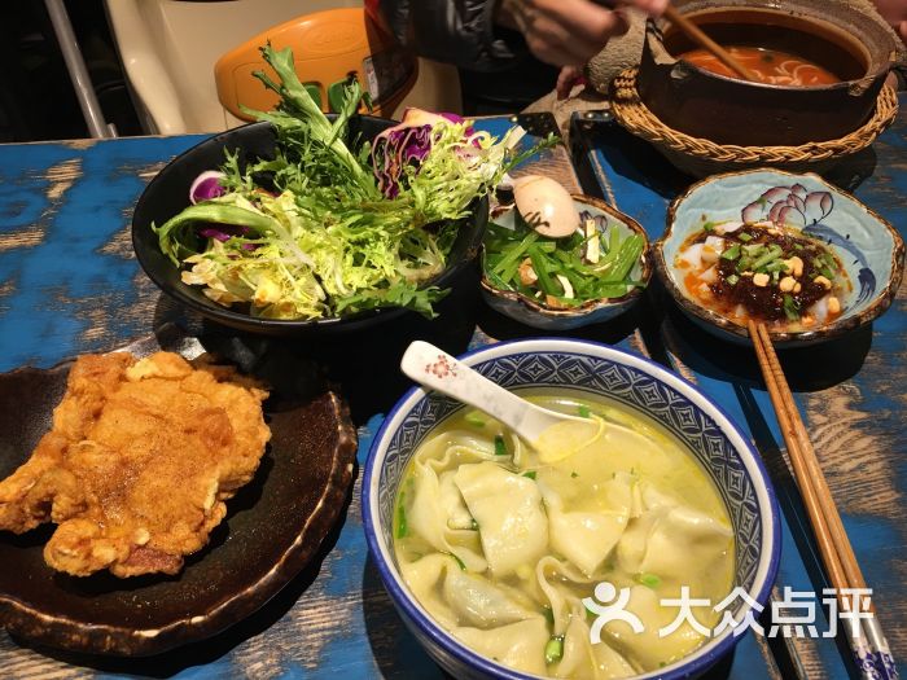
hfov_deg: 61.7
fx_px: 760
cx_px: 454
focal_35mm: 29
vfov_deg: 48.2
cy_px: 340
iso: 32
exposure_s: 1/17
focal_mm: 4.15
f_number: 2.2
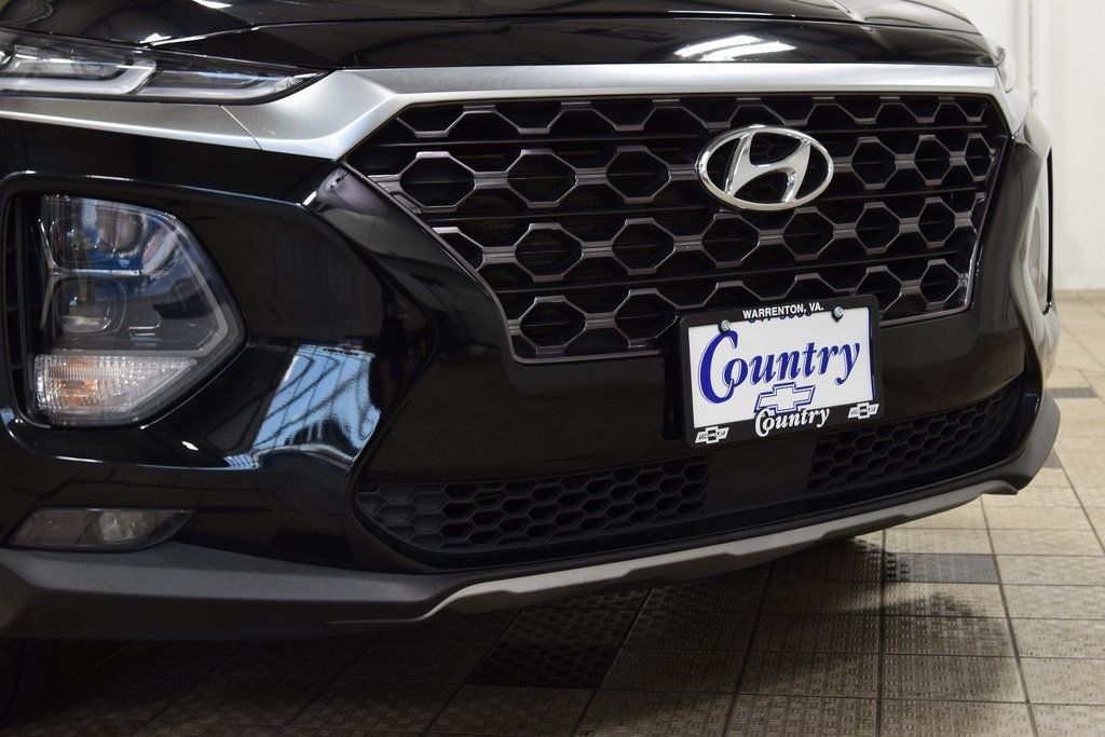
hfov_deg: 37.8
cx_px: 552
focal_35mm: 52
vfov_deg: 25.8
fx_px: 1612
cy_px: 368
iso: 500
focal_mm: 35
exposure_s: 1/15
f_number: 6.3
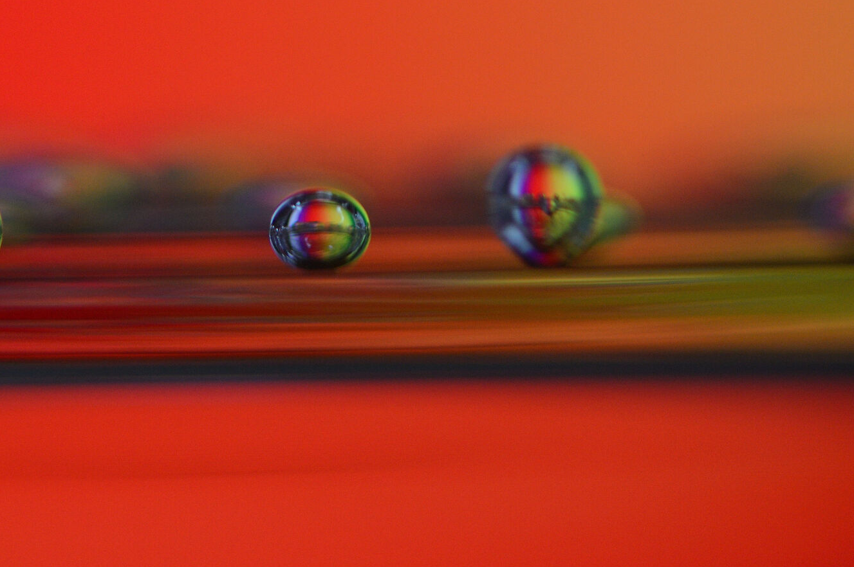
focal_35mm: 285
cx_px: 174
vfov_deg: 4.8
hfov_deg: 7.2
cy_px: 120
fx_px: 6752
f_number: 5
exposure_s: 1/80
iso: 400
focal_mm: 105
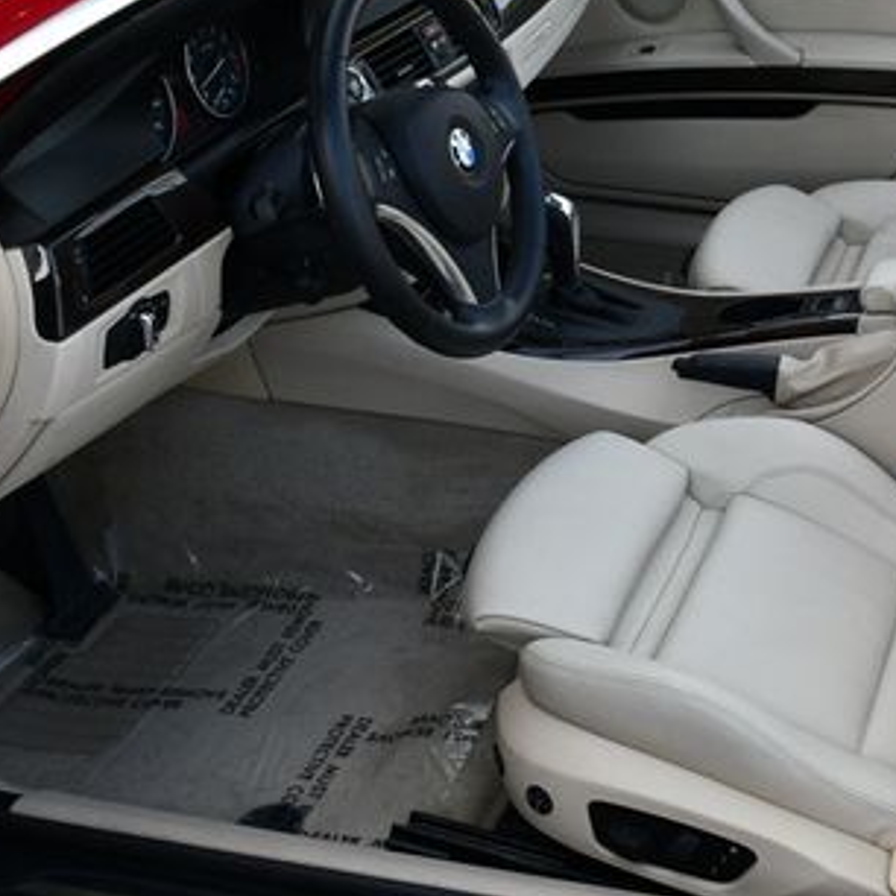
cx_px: 890
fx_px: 1874
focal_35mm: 64
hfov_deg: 25.6
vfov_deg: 26.8
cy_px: 354
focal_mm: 18
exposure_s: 1/250
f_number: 5.6
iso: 250
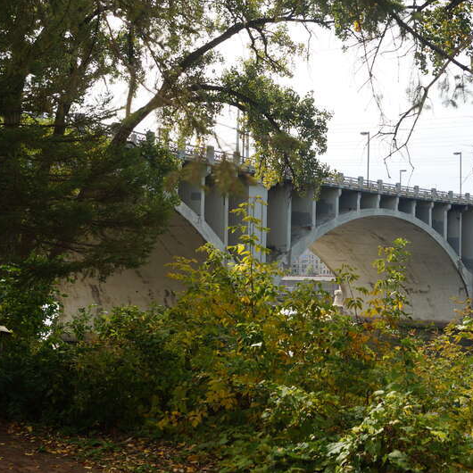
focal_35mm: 50
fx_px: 773
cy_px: 236
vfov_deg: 34.0
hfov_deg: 33.4
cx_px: 349
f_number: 7.1
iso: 100
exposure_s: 1/100
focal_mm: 26
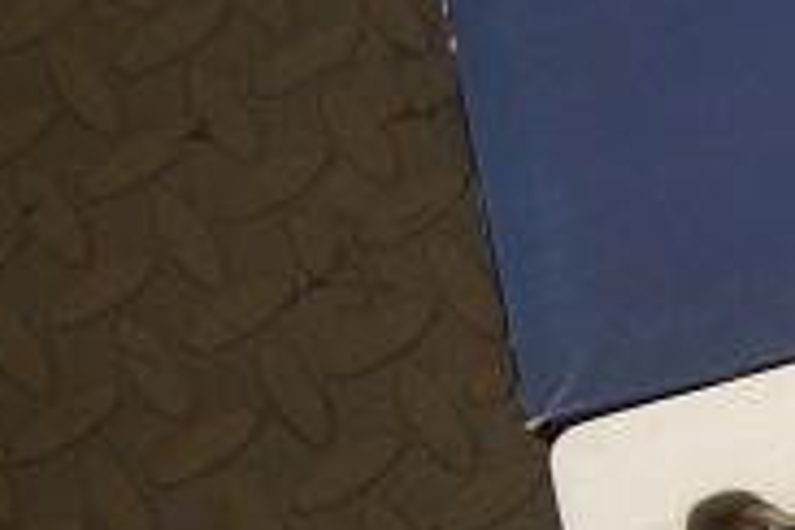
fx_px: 2606
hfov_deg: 15.6
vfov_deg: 11.6
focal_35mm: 118
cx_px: 1273
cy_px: 411
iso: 200
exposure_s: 1/30
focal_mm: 24
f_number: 3.8
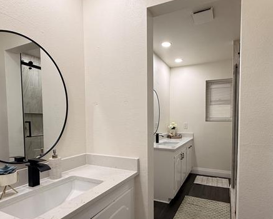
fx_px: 162
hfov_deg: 79.7
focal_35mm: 20
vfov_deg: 67.7
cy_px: 126
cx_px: 159
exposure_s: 1/120
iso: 80
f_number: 2.2
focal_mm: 2.22
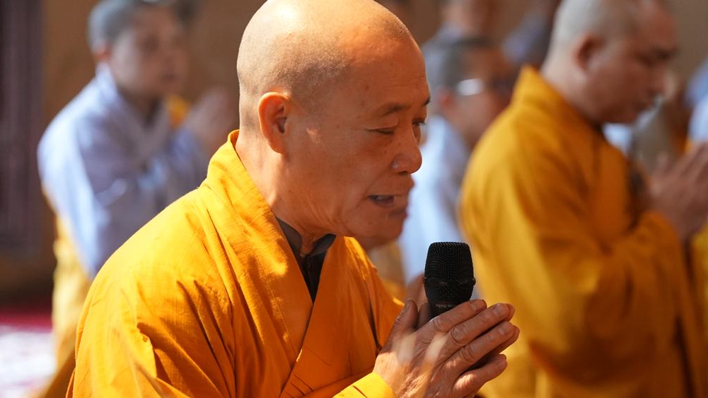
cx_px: 406
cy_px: 181
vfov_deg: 9.2
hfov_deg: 16.3
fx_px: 2478
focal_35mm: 132
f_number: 2.8
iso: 5000
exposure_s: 1/100
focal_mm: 105
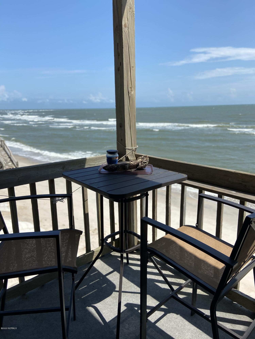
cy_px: 170
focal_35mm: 26
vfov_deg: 67.3
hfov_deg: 53.1
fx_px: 255
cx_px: 128
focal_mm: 4.25
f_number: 1.8
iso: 32
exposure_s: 1/3040
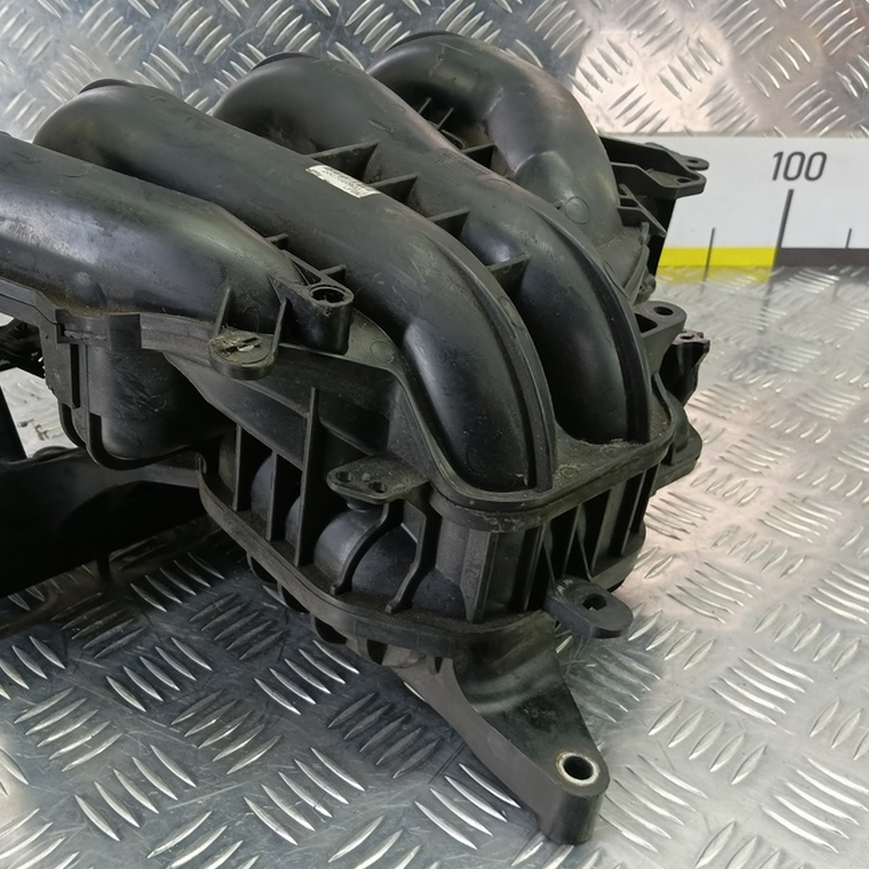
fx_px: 909
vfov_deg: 51.1
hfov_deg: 50.2
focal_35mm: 32
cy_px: 418
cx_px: 288
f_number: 1.6
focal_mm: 4.11
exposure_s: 1/50
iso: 206
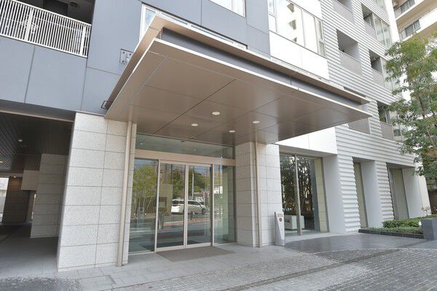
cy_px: 146
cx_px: 218
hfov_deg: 81.3
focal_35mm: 21
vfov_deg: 59.4
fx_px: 255
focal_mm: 21
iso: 400
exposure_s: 1/125
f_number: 8
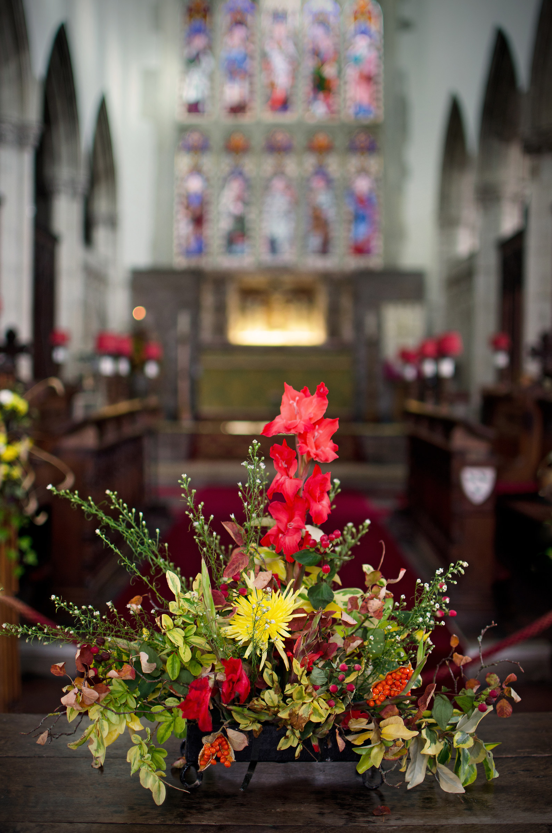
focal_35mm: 52
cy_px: 416
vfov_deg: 37.9
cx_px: 276
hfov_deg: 25.6
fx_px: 1213
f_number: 1.8
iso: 200
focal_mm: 35
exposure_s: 1/100
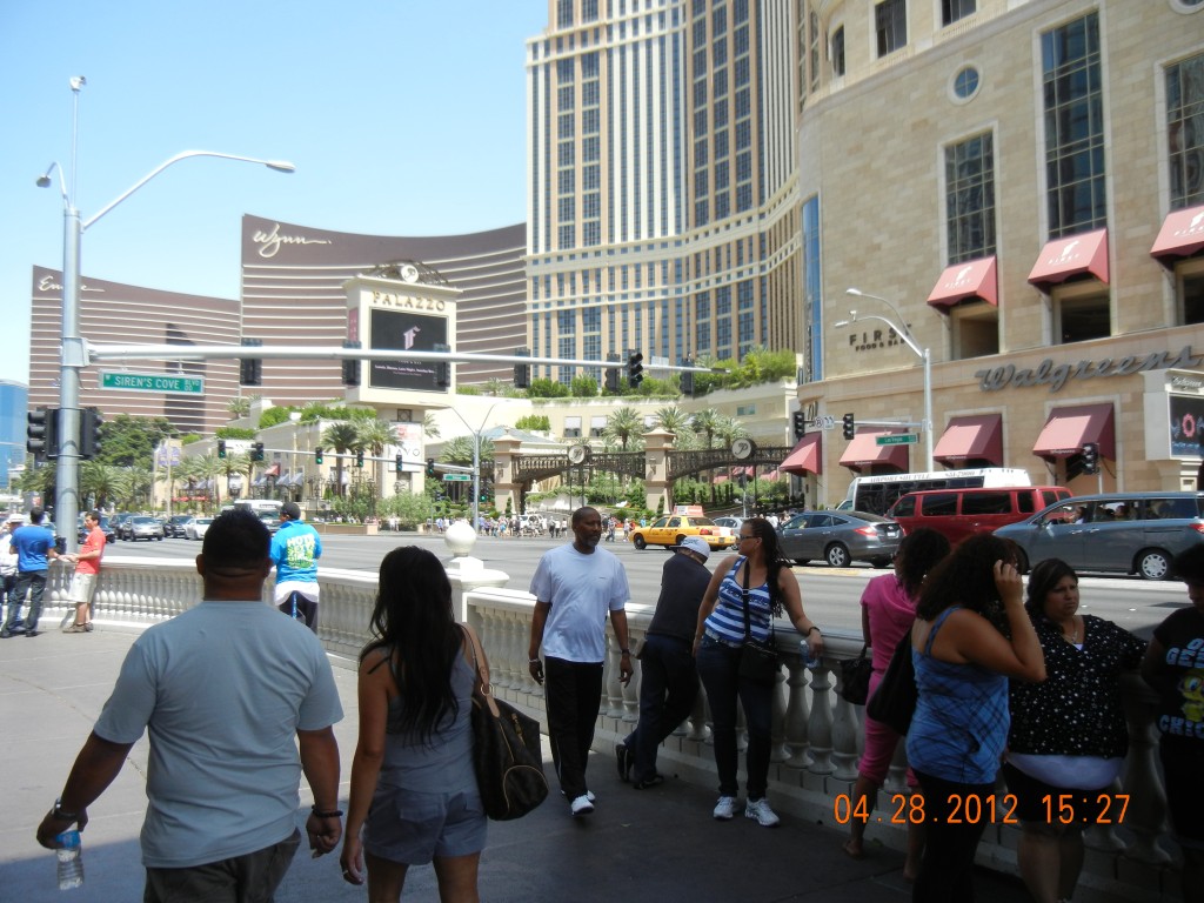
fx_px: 1043
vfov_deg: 46.8
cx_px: 602
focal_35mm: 30
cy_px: 452
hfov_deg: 60.0
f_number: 3.5
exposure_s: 1/695
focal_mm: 5.4
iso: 160
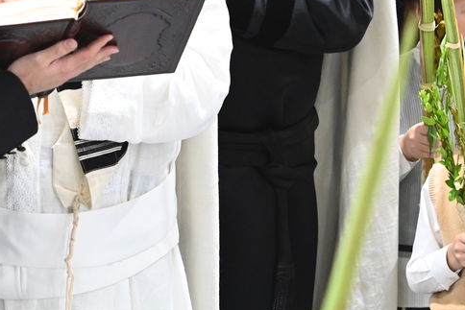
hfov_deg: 4.9
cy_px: -36
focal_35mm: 419
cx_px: 55
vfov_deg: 3.3
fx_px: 5413
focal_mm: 145
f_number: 4.5
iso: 2000
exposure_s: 1/125
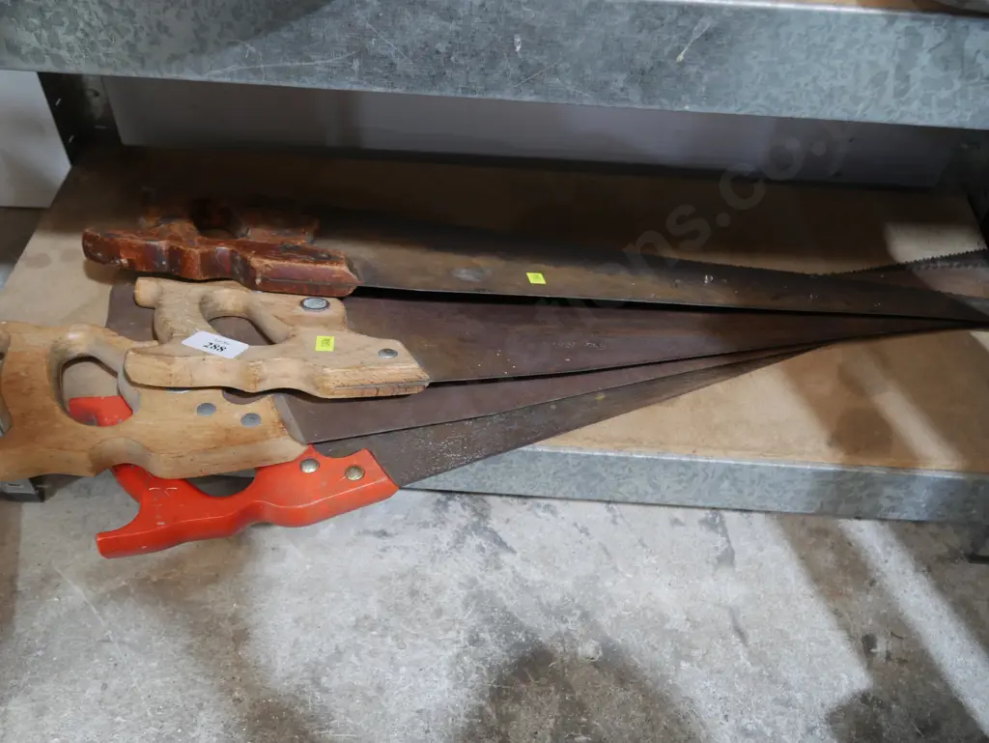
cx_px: 494
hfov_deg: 53.9
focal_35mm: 34
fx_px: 972
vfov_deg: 41.8
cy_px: 372
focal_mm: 17
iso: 1000
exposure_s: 1/60
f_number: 4.5
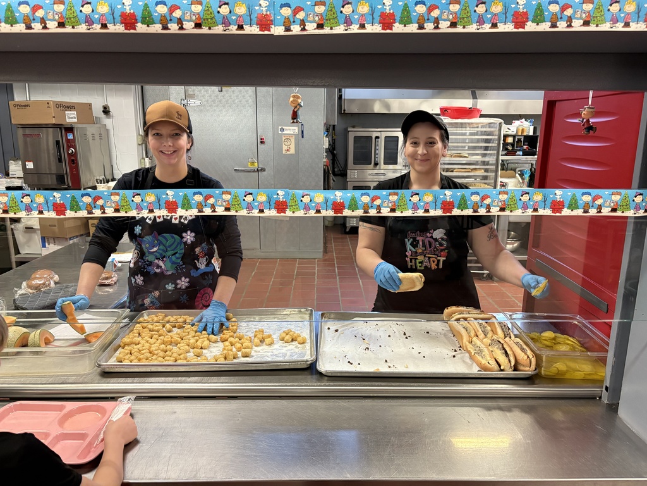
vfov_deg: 53.1
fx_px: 486
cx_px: 324
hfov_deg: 67.3
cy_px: 243
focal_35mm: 26
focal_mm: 5.96
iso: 320
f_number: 1.6
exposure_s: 1/60
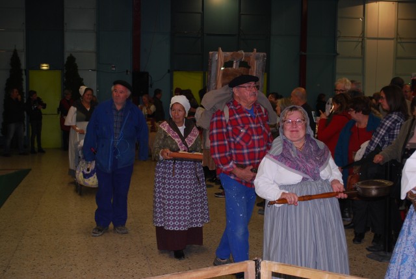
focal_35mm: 52
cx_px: 208
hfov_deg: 37.8
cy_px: 140
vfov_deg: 25.8
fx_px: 608
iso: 280
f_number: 5.3
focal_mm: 35
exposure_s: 1/60
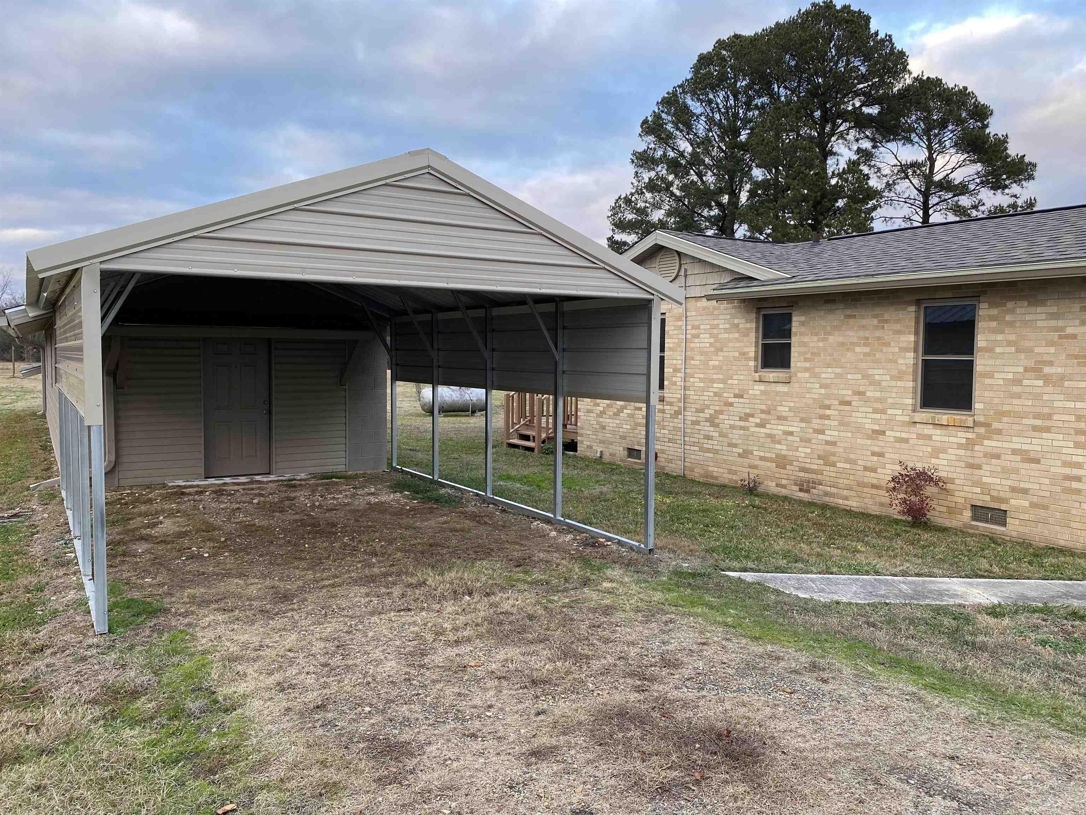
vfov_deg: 53.1
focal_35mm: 26
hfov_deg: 67.3
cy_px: 408
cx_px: 543
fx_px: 816
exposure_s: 1/121
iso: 50
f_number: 1.8
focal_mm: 4.25
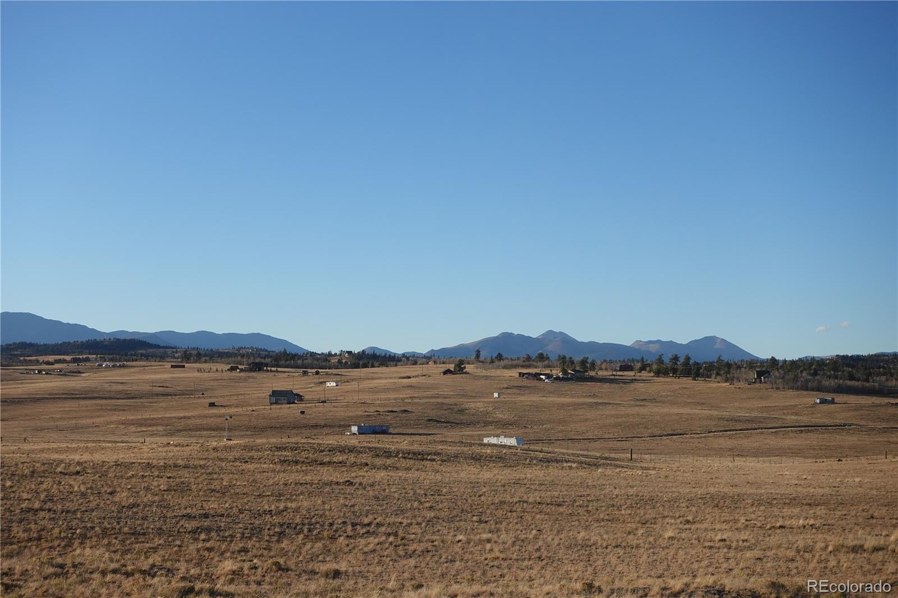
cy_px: 299
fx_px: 1746
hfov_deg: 28.8
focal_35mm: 70
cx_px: 449
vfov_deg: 19.4
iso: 125
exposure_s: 1/400
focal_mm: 25.7
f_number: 5.6
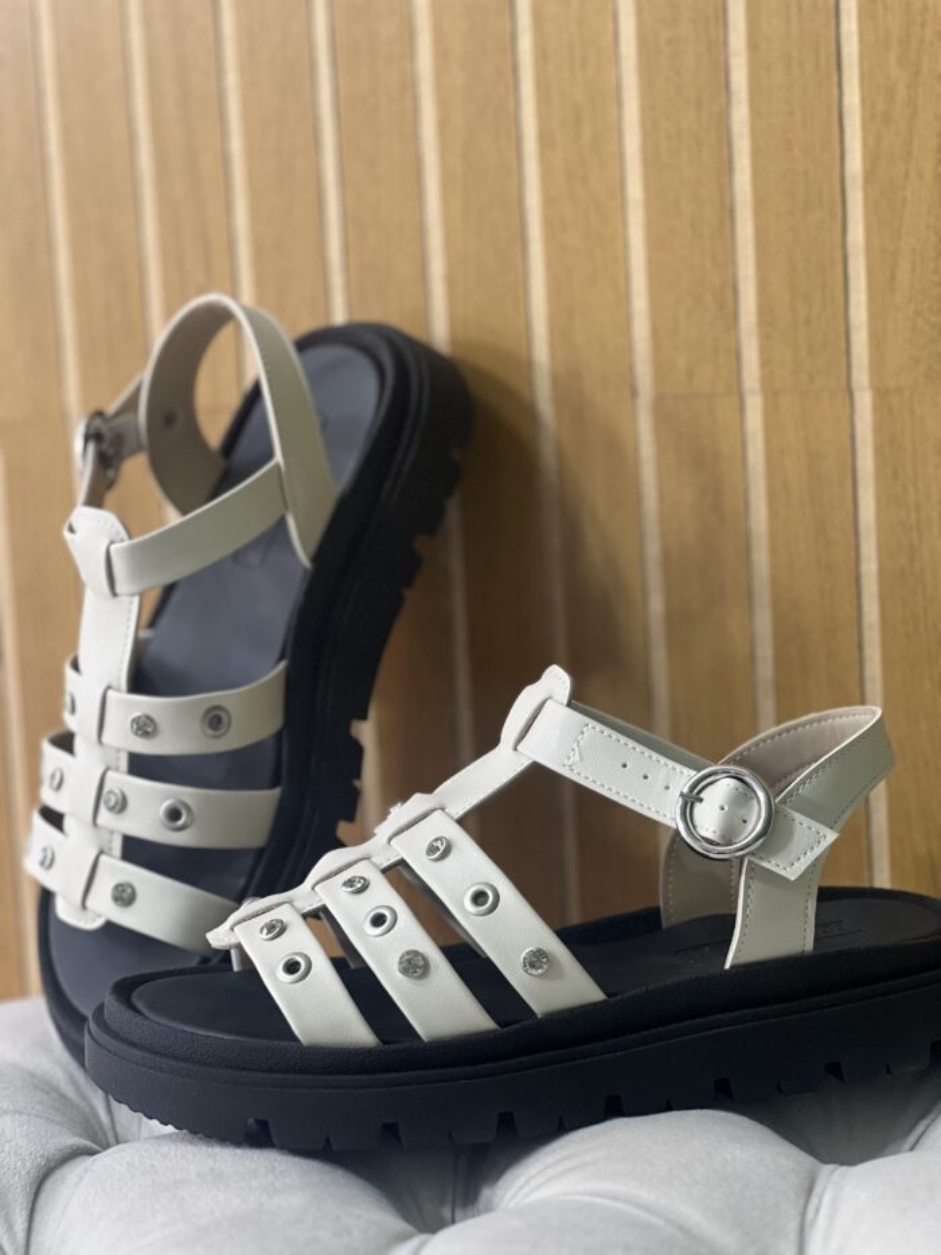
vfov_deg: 25.3
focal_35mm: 77
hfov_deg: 19.1
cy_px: 628
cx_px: 470
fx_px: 2790
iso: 200
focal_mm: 9
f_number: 2.8
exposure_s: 1/120
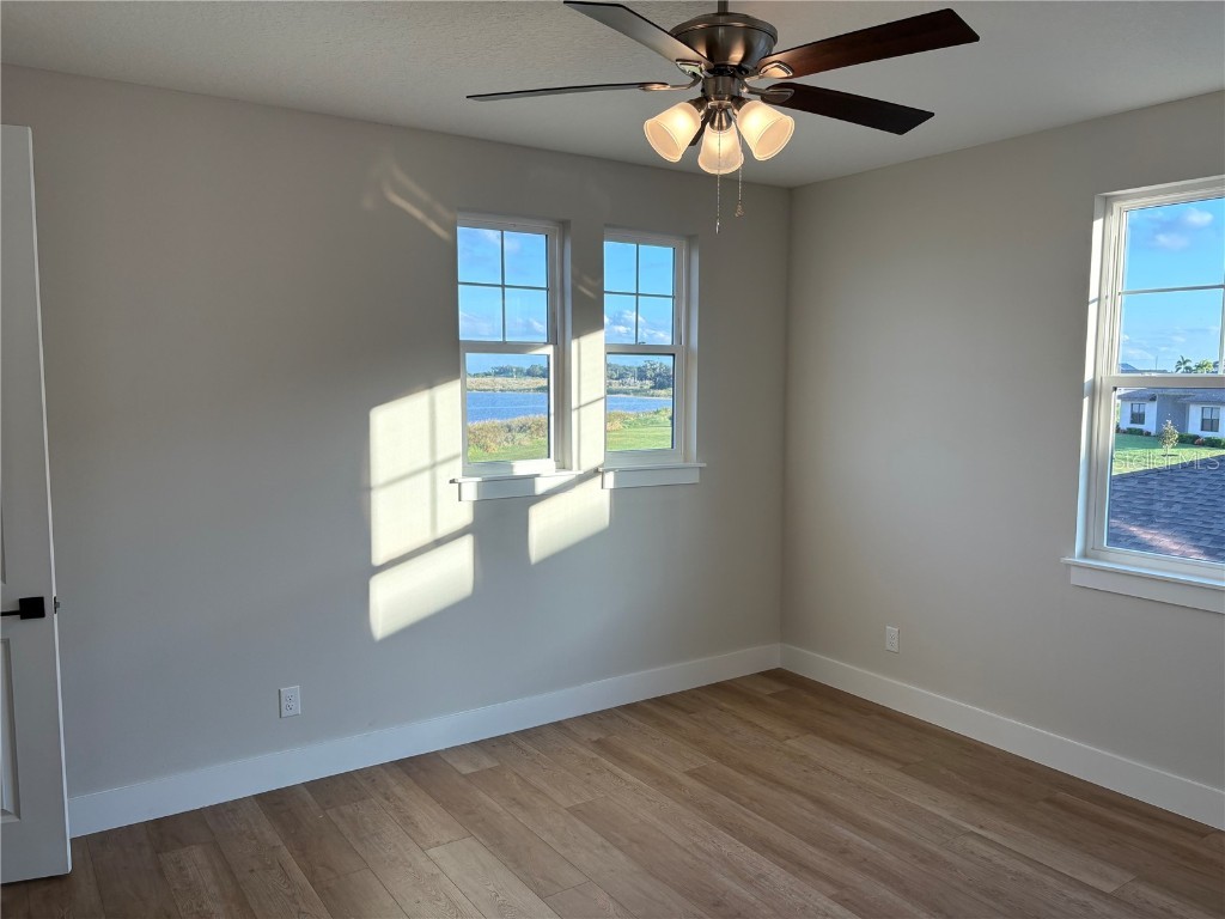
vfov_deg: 53.1
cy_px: 460
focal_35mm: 26
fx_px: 920
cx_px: 612
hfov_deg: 67.3
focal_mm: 5.96
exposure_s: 1/341
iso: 64
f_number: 1.6
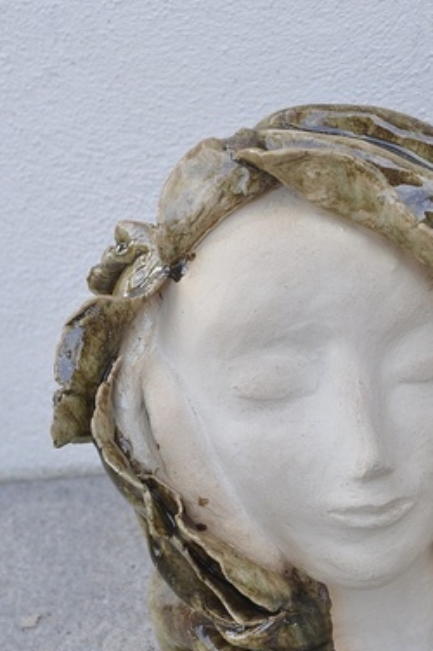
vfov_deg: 26.4
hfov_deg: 17.7
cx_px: 295
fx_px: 1387
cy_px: 367
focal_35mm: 77
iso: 200
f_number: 8
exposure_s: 1/60
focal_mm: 35
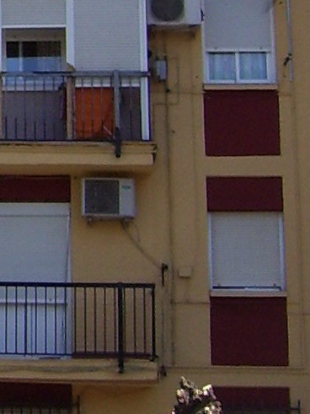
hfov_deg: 8.2
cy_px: -166
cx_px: -383
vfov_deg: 11.3
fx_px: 2019
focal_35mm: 169
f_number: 4.8
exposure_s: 1/500
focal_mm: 6
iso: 80
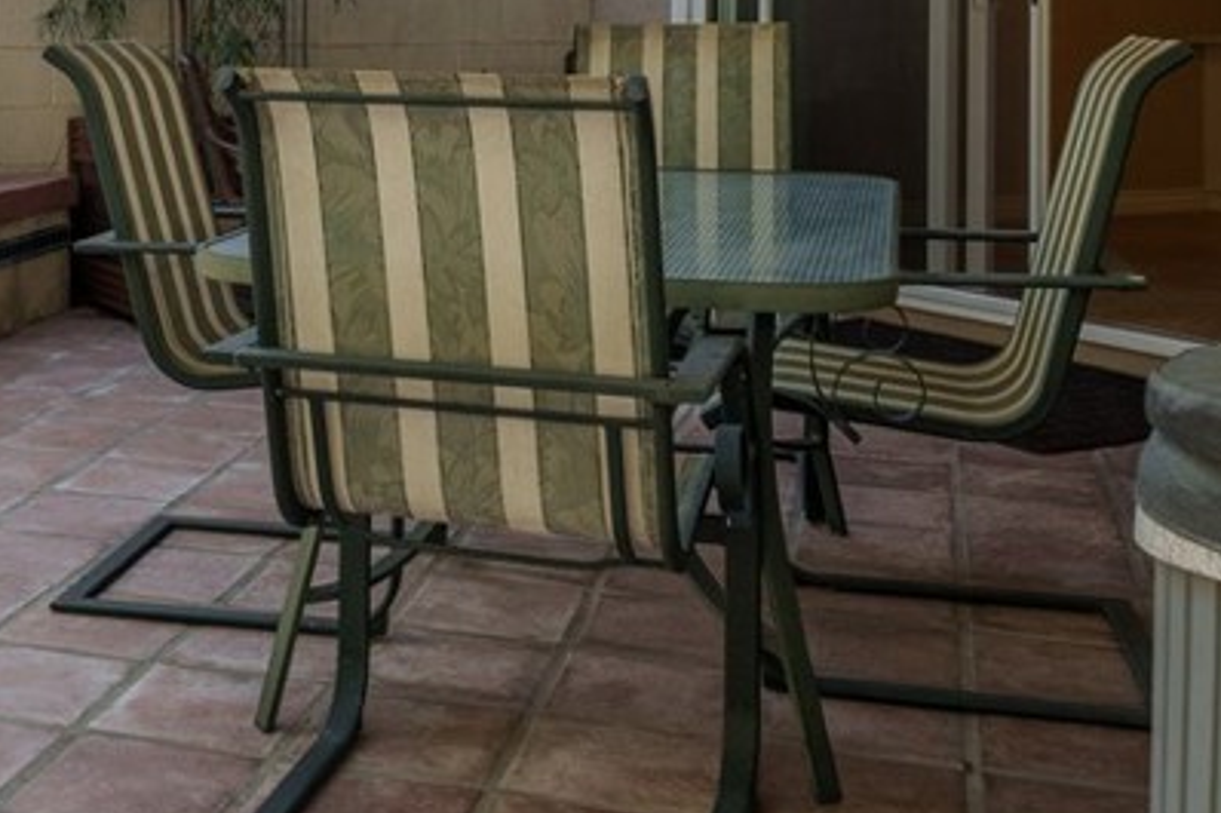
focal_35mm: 56
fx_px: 1892
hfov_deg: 34.1
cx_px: 163
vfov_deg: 23.3
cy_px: 9
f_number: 11
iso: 400
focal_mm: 21.7
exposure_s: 1/80
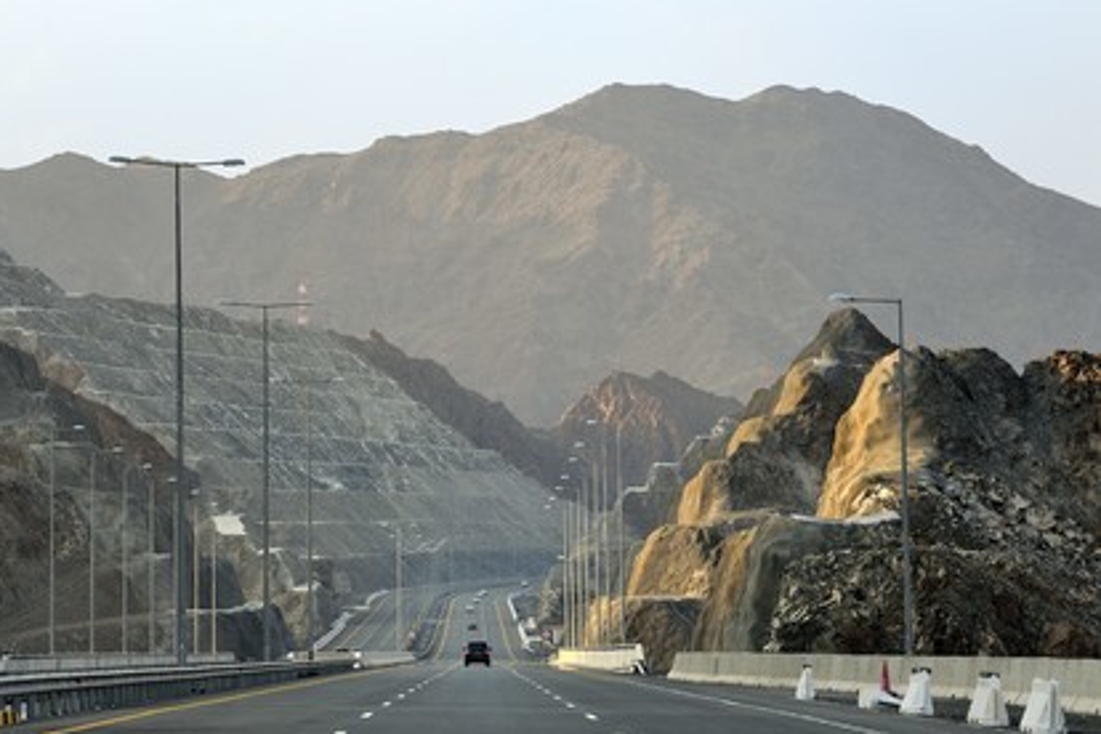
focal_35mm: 137
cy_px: 364
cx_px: 545
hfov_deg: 15.0
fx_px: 4190
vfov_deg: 10.0
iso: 200
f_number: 6.3
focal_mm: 135
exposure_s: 1/250
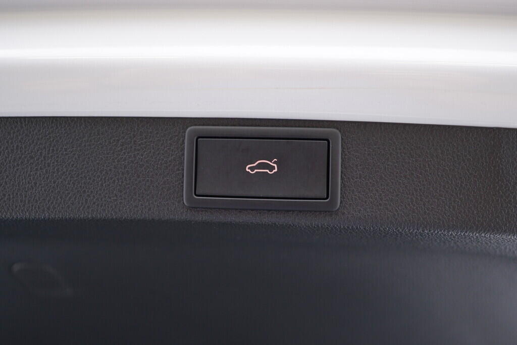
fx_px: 517
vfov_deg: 36.9
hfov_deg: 53.1
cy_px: 172
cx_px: 258
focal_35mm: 36
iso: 160
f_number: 2.8
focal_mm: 24
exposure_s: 1/40
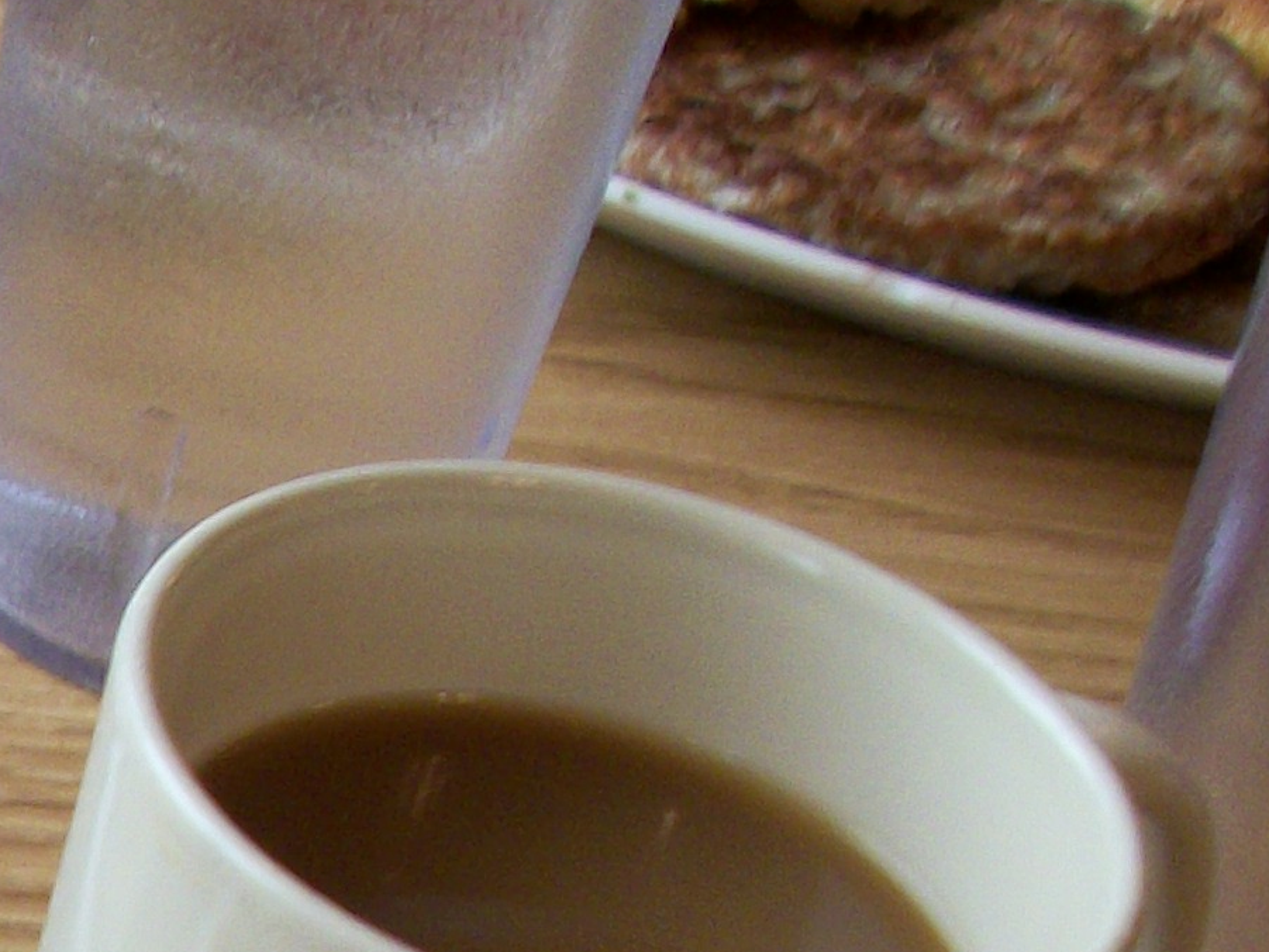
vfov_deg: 9.7
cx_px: -1251
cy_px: 1981
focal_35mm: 142
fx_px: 5206
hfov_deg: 12.3
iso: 80
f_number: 2.9
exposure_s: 1/40
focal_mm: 5.7
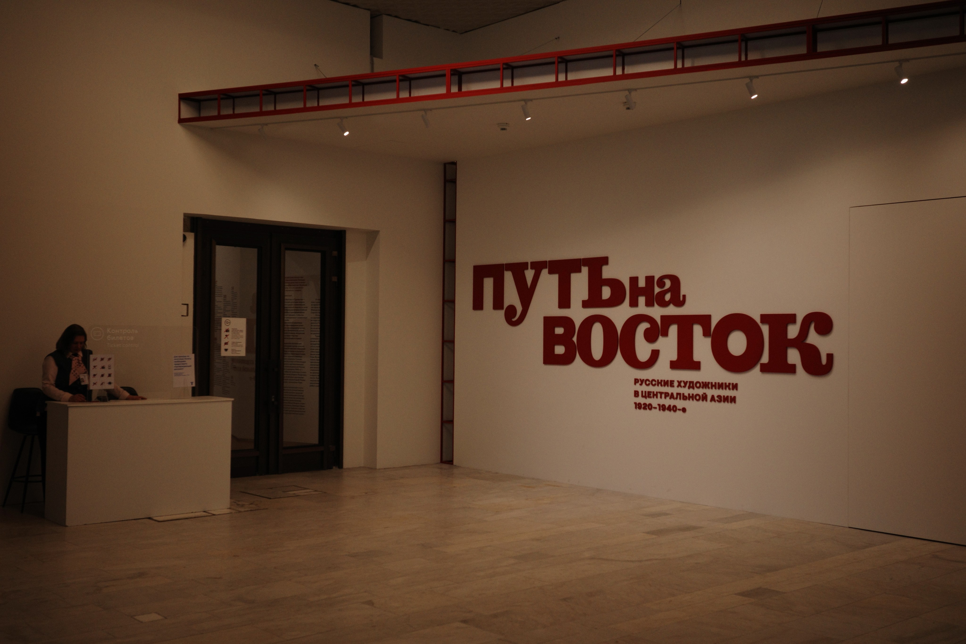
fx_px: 1073
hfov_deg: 48.5
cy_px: 322
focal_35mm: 40
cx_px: 483
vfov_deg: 33.4
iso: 640
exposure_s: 1/125
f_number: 4.5
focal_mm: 26
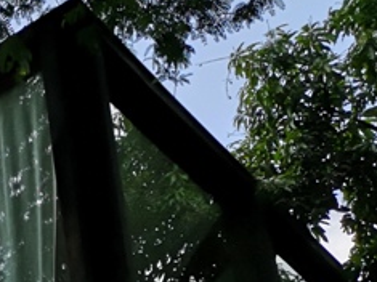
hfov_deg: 18.7
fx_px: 1001
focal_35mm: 92
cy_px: 460
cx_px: -199
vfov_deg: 14.6
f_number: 1.8
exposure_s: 1/2786
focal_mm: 3.95
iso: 50
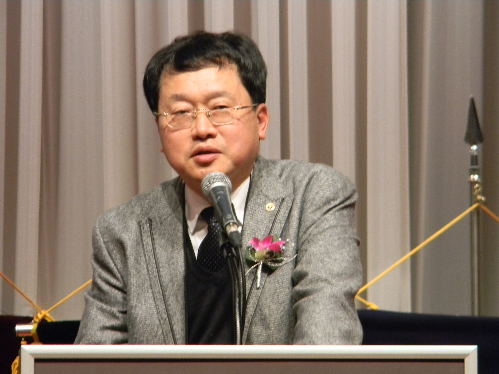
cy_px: 187
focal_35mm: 335
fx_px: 4829
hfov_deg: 5.9
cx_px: 250
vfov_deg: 4.4
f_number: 5.4
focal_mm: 60.7
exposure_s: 1/17
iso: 400
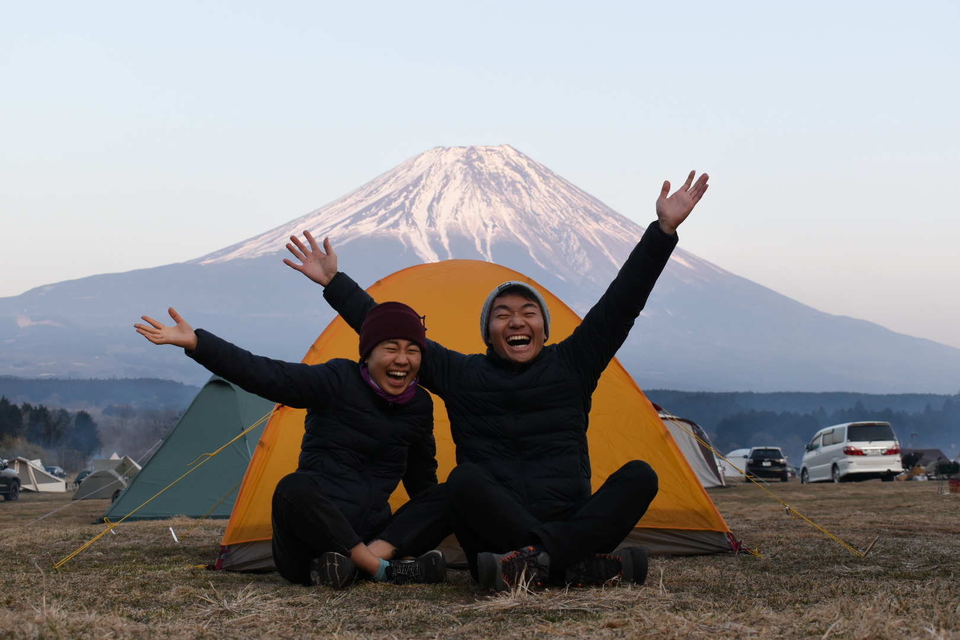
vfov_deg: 23.8
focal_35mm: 57
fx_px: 1520
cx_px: 480
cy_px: 320
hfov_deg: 35.1
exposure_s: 1/160
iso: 640
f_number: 6.3
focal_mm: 38
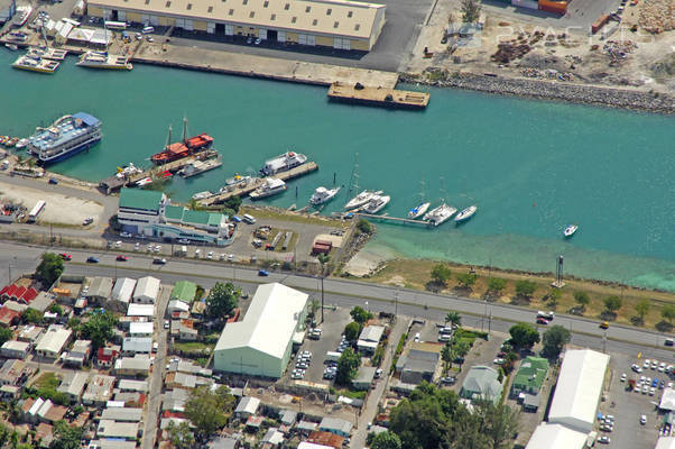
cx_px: 338
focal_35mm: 180
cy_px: 224
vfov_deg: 7.6
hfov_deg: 11.4
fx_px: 3371
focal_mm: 120
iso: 400
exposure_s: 1/1250
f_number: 8
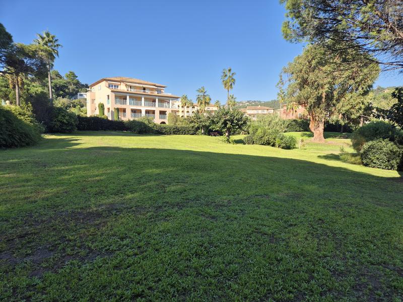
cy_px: 151
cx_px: 202
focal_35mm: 23
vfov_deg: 58.9
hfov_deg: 73.9
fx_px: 268
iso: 25
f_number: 1.8
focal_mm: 5.4
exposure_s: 1/1036
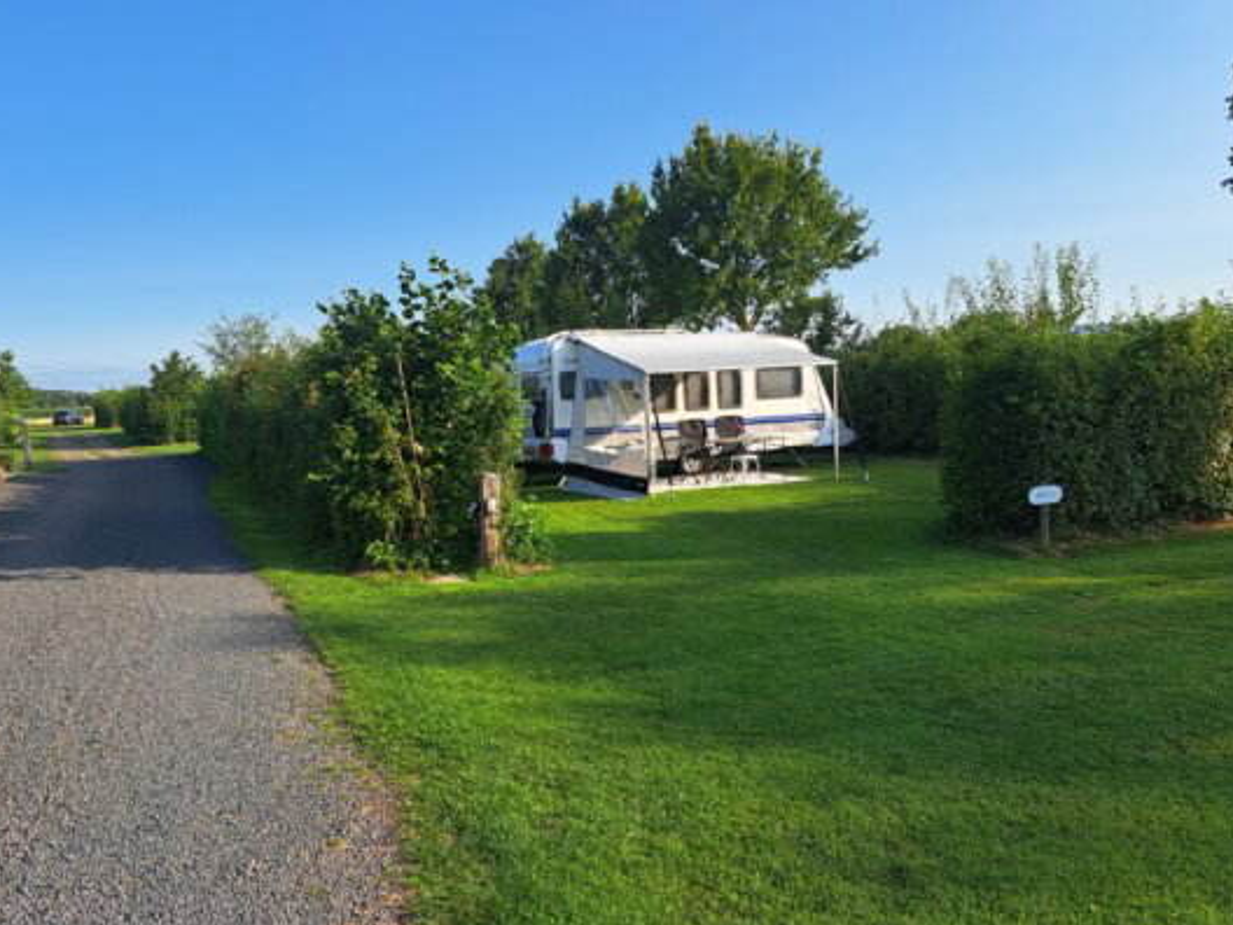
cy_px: 461
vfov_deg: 53.1
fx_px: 926
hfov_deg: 67.3
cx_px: 602
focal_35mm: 26
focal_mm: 5.23
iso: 50
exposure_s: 1/600
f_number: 1.8
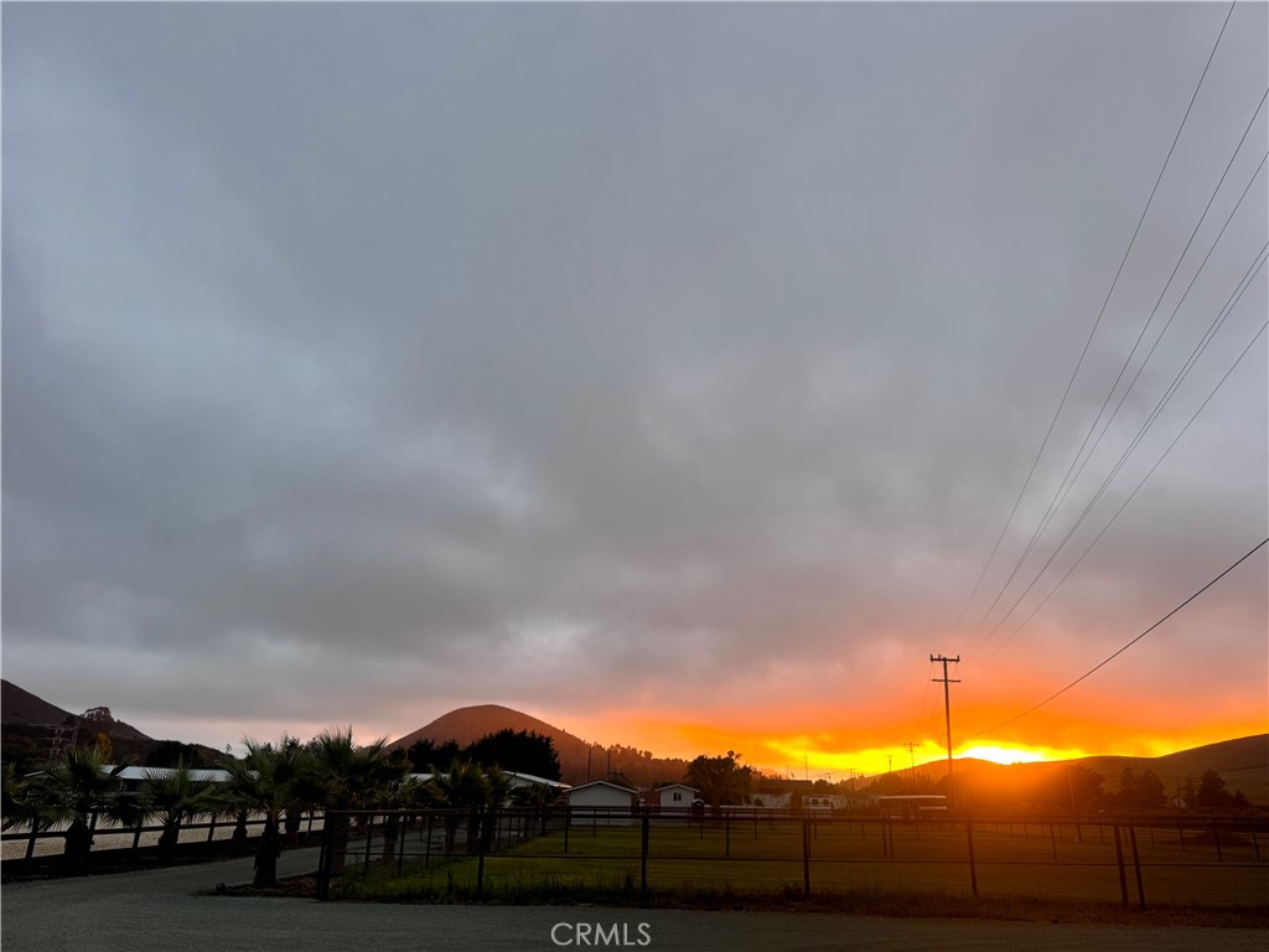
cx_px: 634
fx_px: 880
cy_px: 476
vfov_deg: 56.8
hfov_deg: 71.6
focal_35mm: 24
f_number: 1.78
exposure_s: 1/121
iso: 50
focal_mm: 6.76
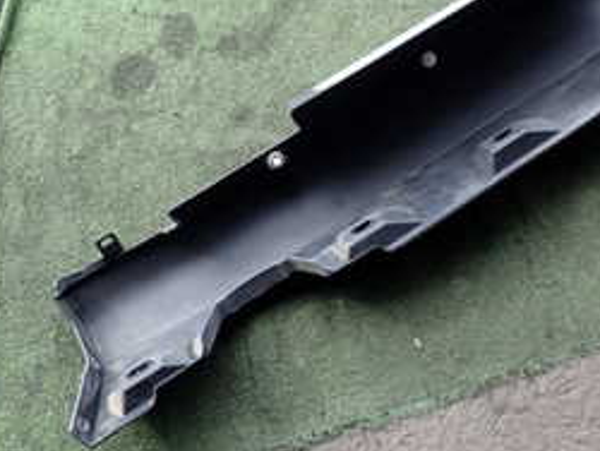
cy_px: 53
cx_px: 571
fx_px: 1041
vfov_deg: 23.8
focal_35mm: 60
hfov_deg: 30.3
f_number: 2.8
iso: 100
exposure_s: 1/160
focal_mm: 4.5
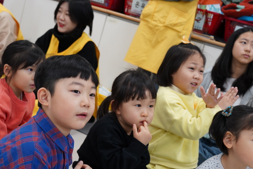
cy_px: 78
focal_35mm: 57
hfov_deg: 35.0
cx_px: 107
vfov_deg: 23.8
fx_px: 401
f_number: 7.1
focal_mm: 48
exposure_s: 1/80
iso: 2500
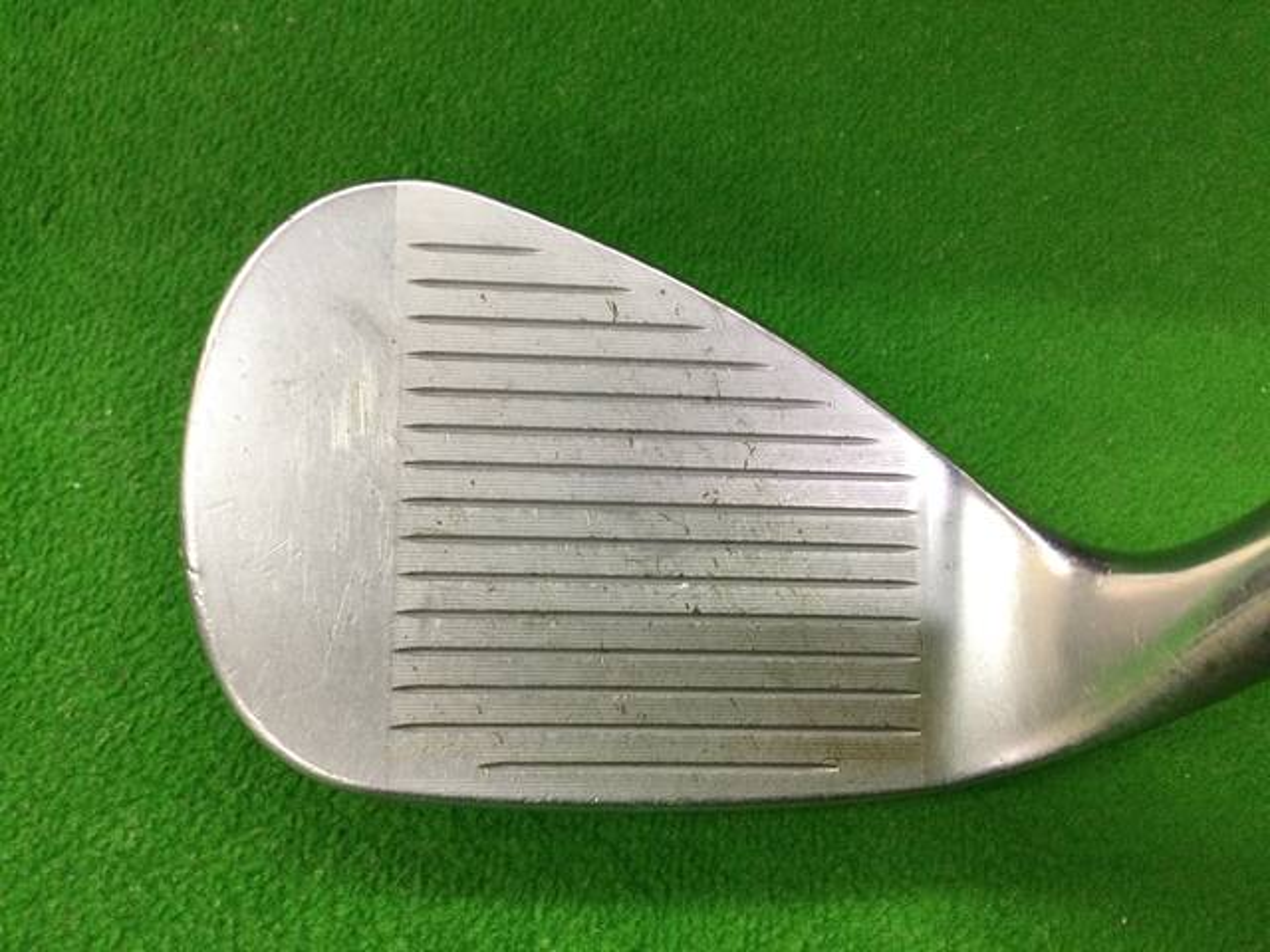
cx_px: 635
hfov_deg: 58.4
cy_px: 476
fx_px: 1137
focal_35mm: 31
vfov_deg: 45.4
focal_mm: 3.3
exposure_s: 1/30
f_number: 2.4
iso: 64
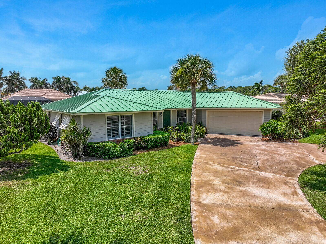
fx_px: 226
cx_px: 163
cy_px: 122
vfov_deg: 56.8
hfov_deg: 71.6
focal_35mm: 24
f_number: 2.8
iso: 100
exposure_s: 1/640
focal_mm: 12.29
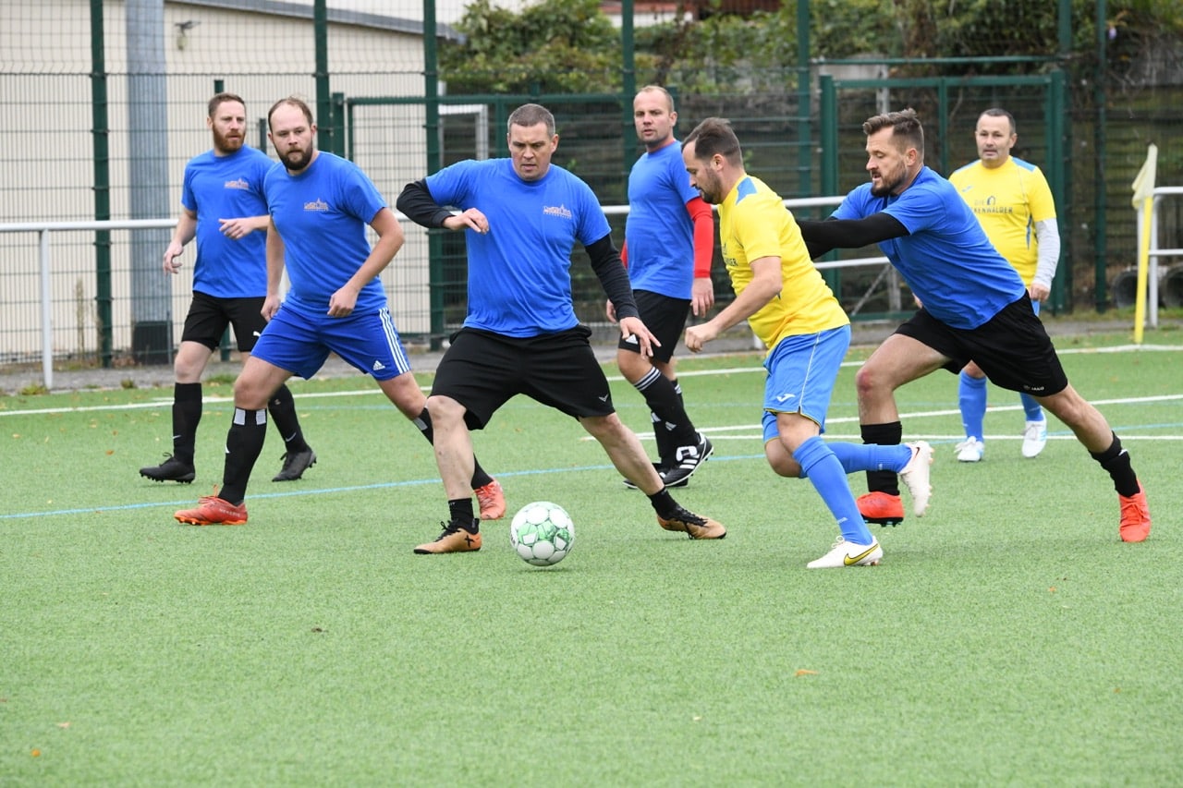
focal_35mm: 240
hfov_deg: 8.6
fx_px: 7885
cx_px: 592
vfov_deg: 5.7
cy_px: 394
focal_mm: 240
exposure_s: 1/1250
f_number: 9
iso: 6400
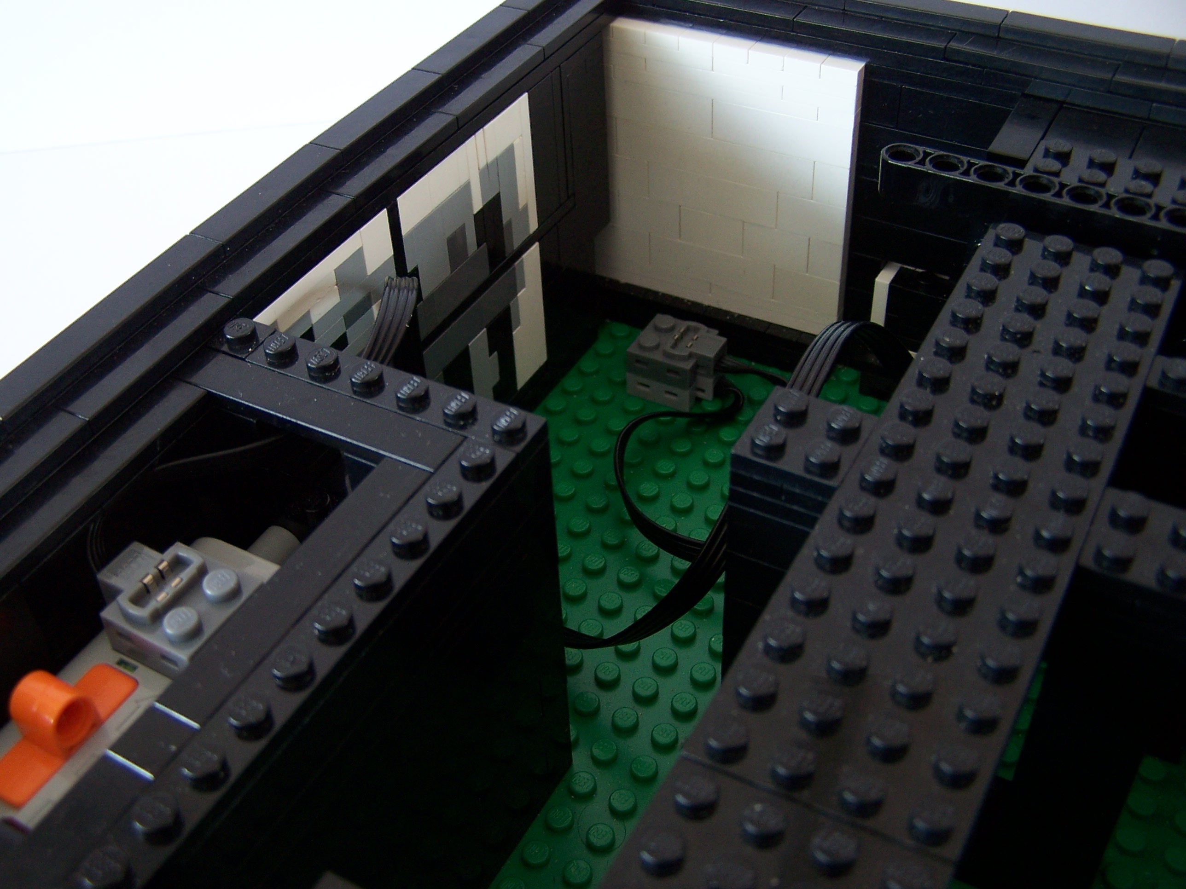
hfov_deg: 49.0
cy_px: 444
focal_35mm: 38
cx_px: 593
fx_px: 1302
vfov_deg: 37.7
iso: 100
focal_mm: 6.3
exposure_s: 8
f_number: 2.8
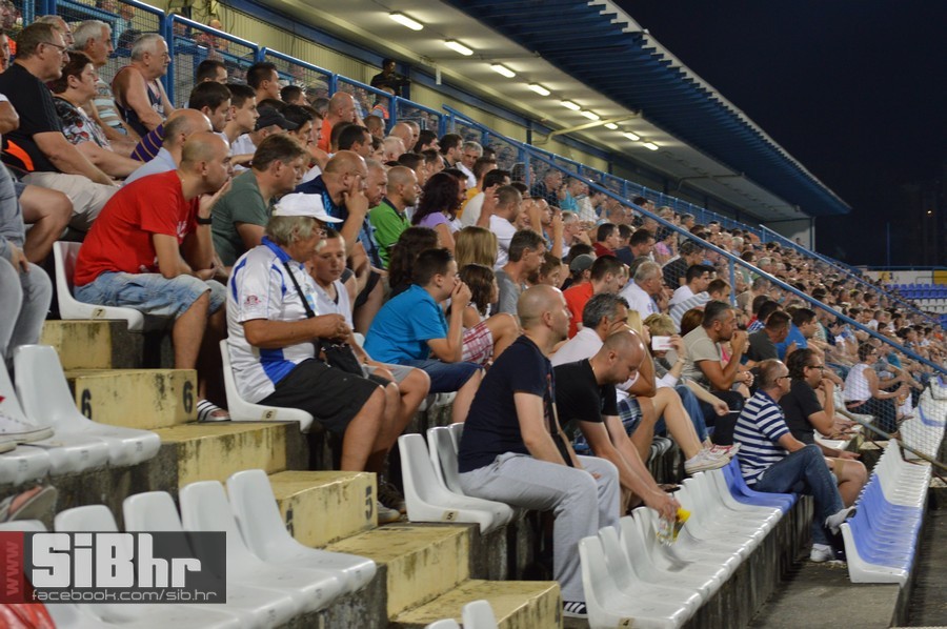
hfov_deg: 24.6
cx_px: 474
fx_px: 2168
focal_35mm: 82
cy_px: 314
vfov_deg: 16.5
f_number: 5.6
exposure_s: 1/60
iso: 800
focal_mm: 55
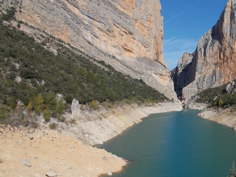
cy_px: 99
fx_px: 280
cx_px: 179
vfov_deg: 35.1
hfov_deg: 44.2
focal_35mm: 41
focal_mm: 4.6
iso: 80
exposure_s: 1/250
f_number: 8
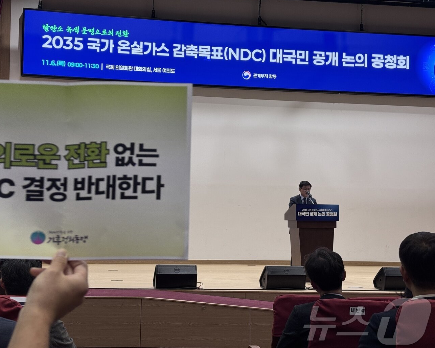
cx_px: 201
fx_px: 657
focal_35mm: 51
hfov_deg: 36.6
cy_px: 174
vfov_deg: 29.7
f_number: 1.78
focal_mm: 6.76
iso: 125
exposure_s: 1/60
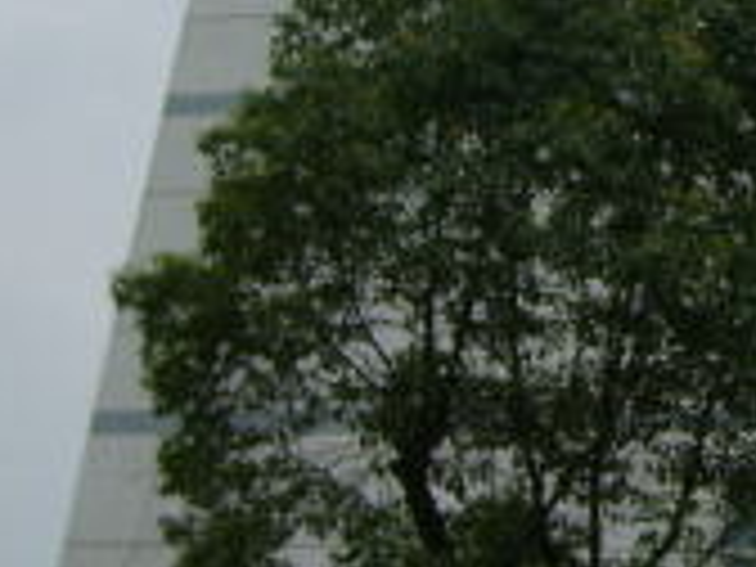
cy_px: 68
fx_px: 2905
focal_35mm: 133
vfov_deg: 11.1
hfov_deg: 13.7
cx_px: 1238
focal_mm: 5.8
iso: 50
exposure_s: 1/750
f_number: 2.8
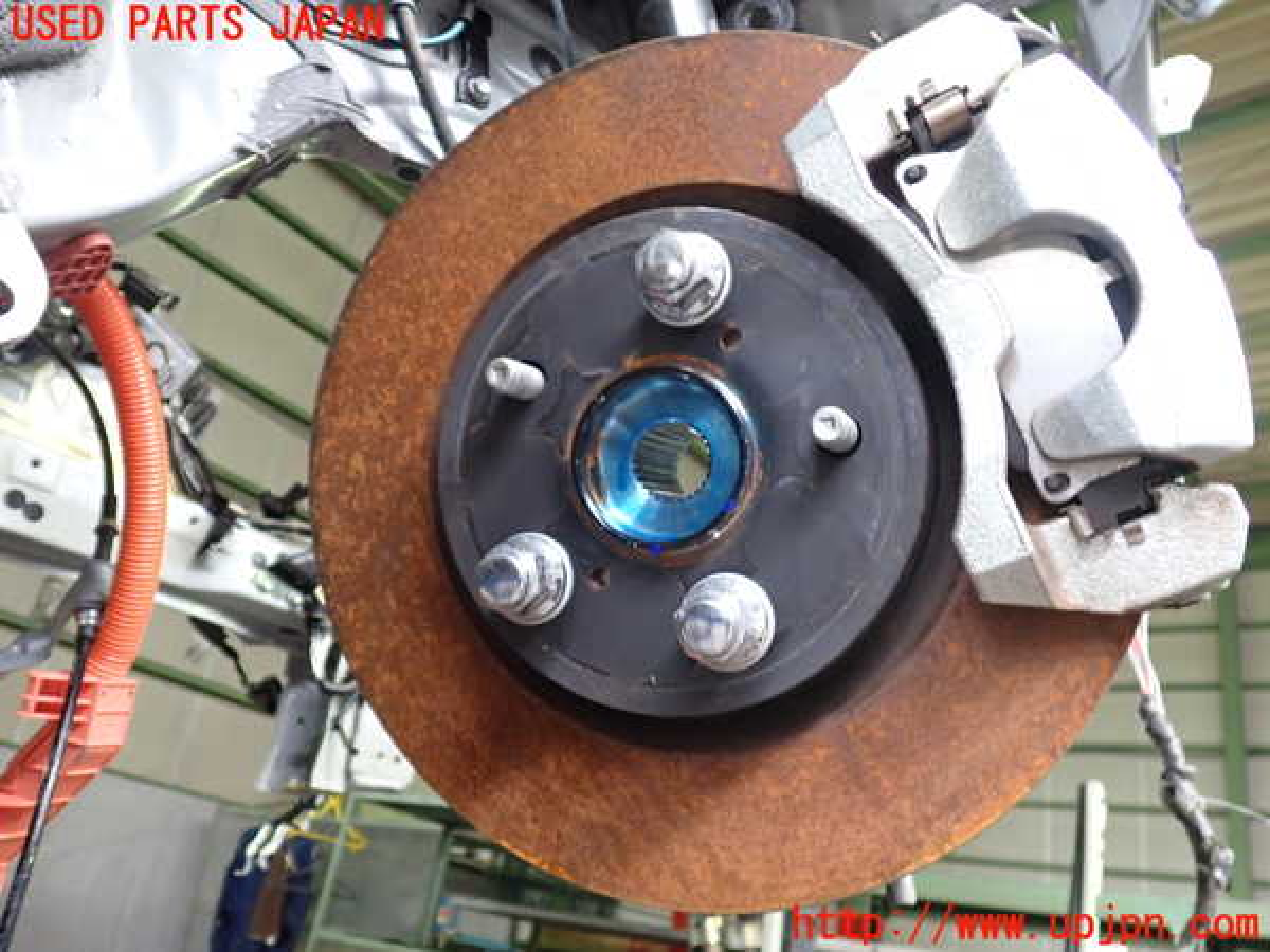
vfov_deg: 46.8
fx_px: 1101
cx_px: 635
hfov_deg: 60.0
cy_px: 476
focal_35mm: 30
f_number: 2.3
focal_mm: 5.4
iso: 400
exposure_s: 1/30
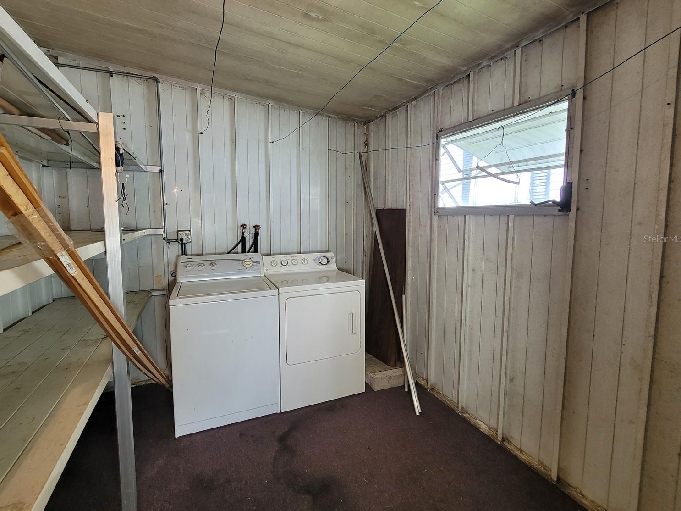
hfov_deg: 102.0
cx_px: 320
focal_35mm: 14
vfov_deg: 85.5
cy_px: 239
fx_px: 275
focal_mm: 2.2
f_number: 2.2
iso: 125
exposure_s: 1/60
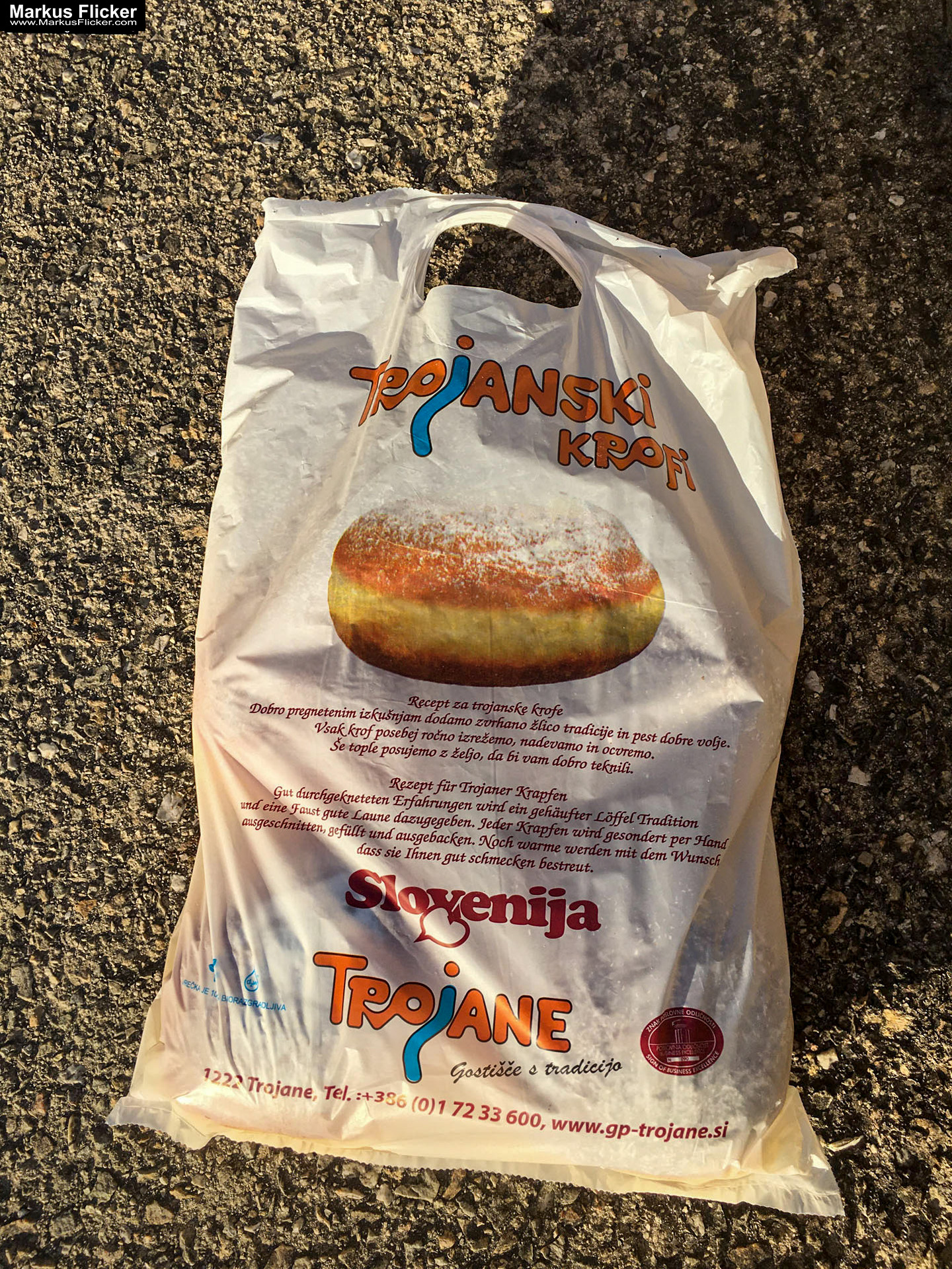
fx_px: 1063
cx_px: 476
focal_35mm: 29
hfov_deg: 48.2
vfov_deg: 61.7
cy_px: 634
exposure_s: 1/1700
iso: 25
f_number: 2.2
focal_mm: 4.15
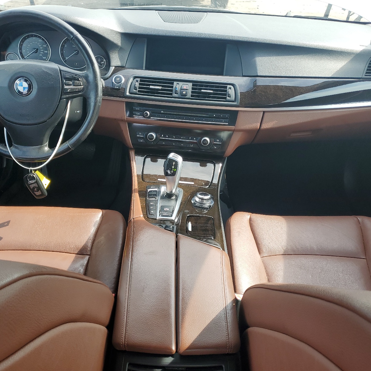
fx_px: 376
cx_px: 162
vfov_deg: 52.5
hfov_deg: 52.4
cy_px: 186
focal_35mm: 31
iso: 50
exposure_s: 1/312
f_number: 1.5
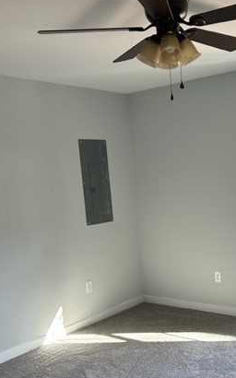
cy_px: 230
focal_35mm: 43
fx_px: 443
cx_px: 173
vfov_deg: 45.9
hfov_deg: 29.4
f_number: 1.5
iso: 125
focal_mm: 5.7
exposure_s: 1/120
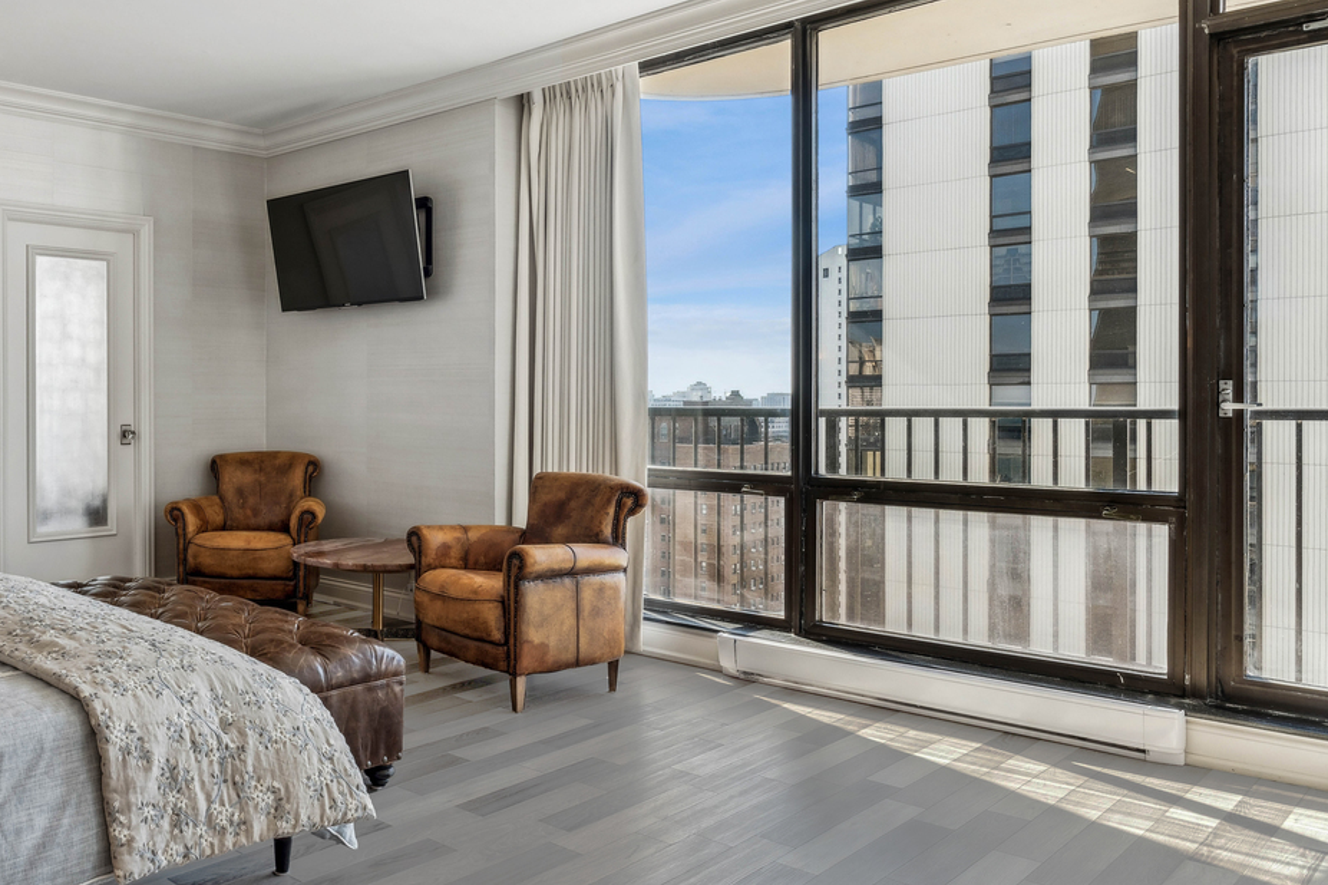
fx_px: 1033
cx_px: 294
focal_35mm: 28
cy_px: 415
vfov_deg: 46.4
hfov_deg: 60.9
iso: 320
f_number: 7.1
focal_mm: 16
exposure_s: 1/60
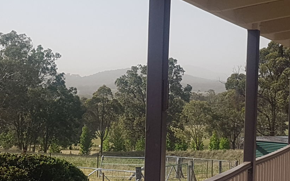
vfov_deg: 41.8
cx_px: 150
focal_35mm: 30
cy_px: 96
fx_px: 237
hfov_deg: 62.9
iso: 50
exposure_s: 1/2144
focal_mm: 4.2
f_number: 1.7
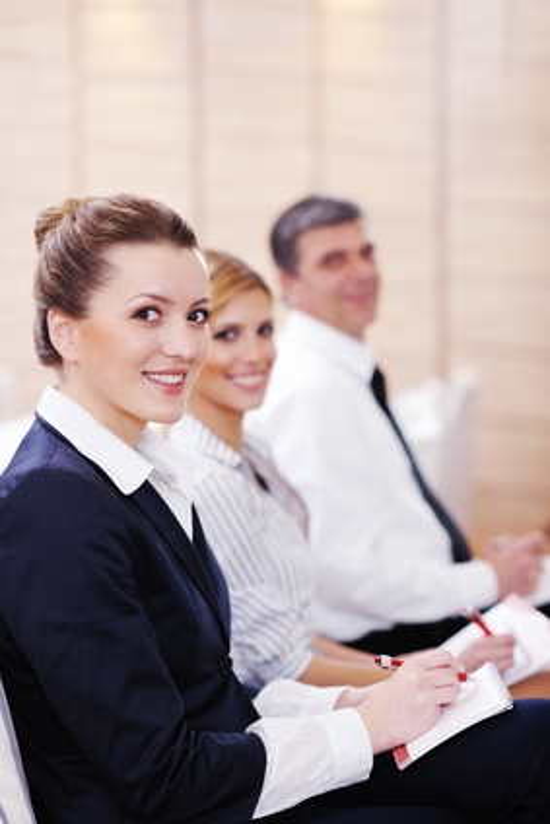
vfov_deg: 23.9
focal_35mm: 85
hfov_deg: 16.1
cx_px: 275
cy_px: 412
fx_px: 1946
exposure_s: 1/100
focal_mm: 85
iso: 100
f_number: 2.5
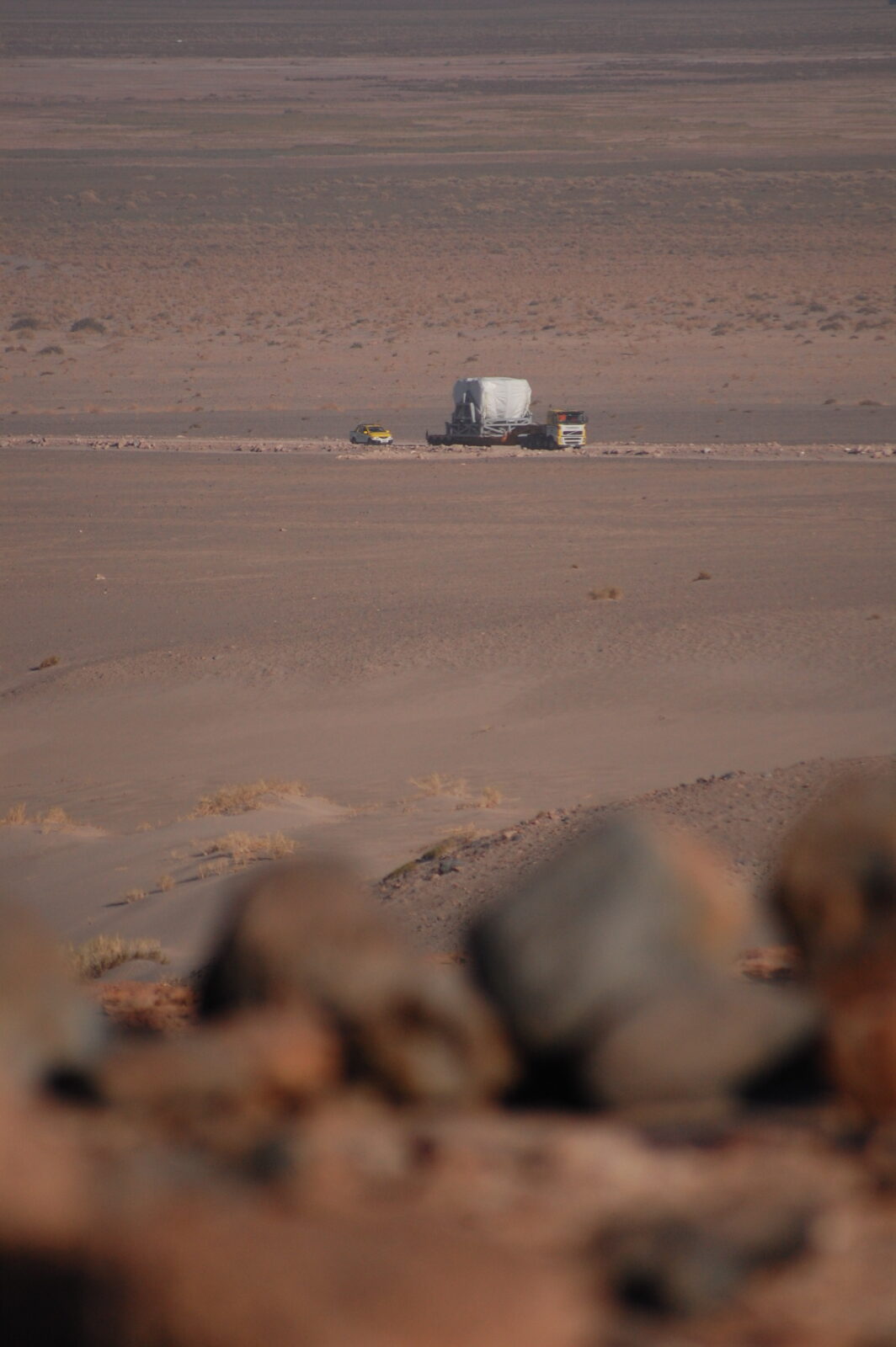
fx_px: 16828
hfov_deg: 3.0
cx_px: 448
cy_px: 674
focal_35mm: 450
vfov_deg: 4.6
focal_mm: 300
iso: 400
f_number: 5.6
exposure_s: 1/4000
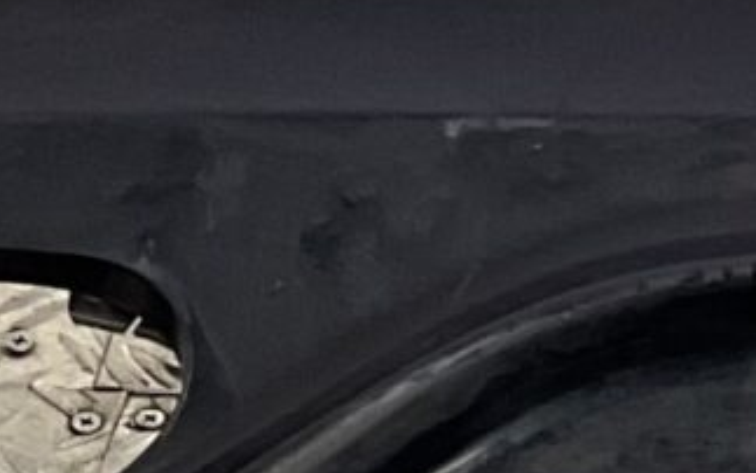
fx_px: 5028
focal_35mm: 244
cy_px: 201
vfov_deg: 5.4
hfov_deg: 8.0
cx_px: 1723
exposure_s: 1/100
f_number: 1.8
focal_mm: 3
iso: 20
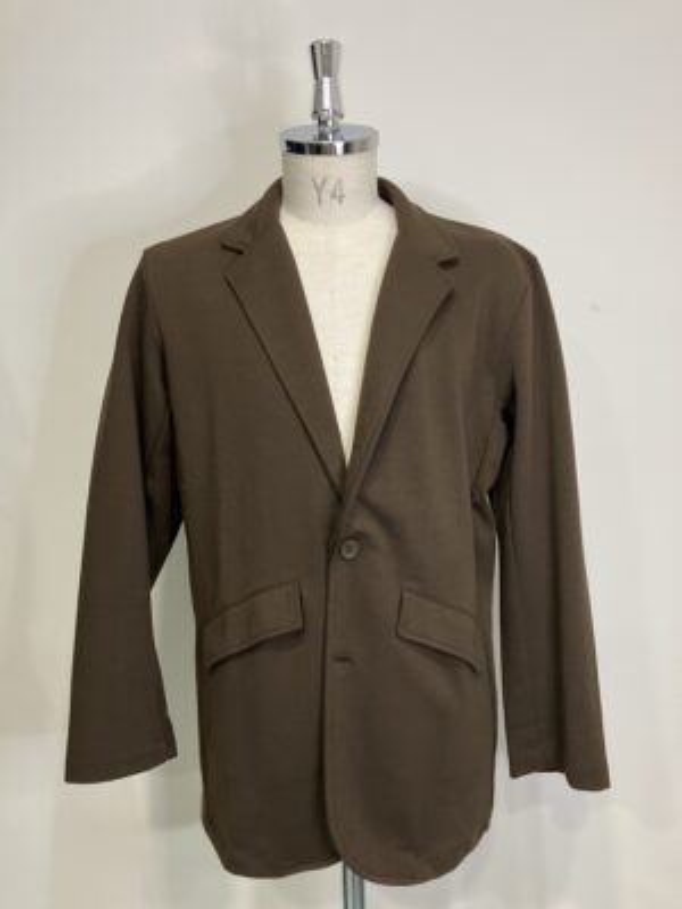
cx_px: 341
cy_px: 454
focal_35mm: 28
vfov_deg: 63.4
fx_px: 736
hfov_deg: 49.7
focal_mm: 3.99
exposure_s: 1/50
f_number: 1.8
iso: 125
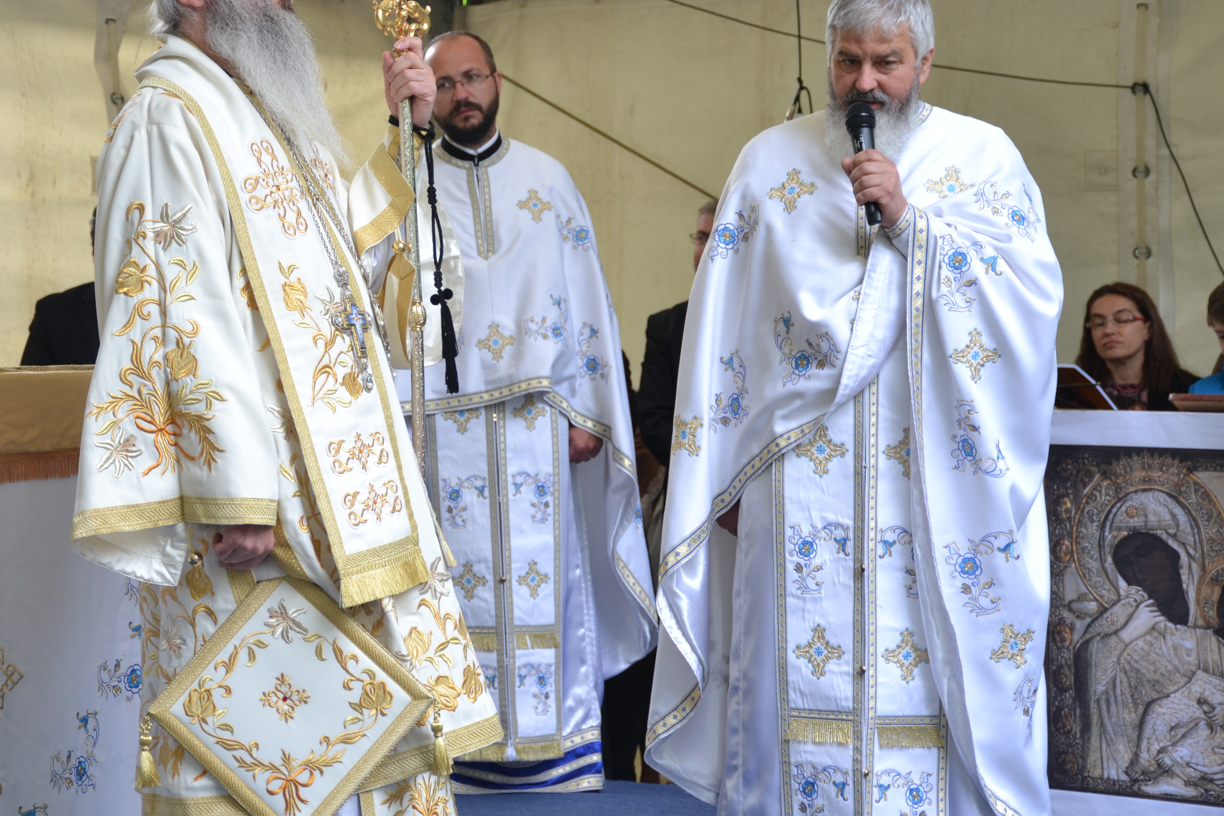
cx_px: 427
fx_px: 3740
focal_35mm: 110
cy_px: 323
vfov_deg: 12.4
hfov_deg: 18.5
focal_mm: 56
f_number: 5.6
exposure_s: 1/160
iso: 400
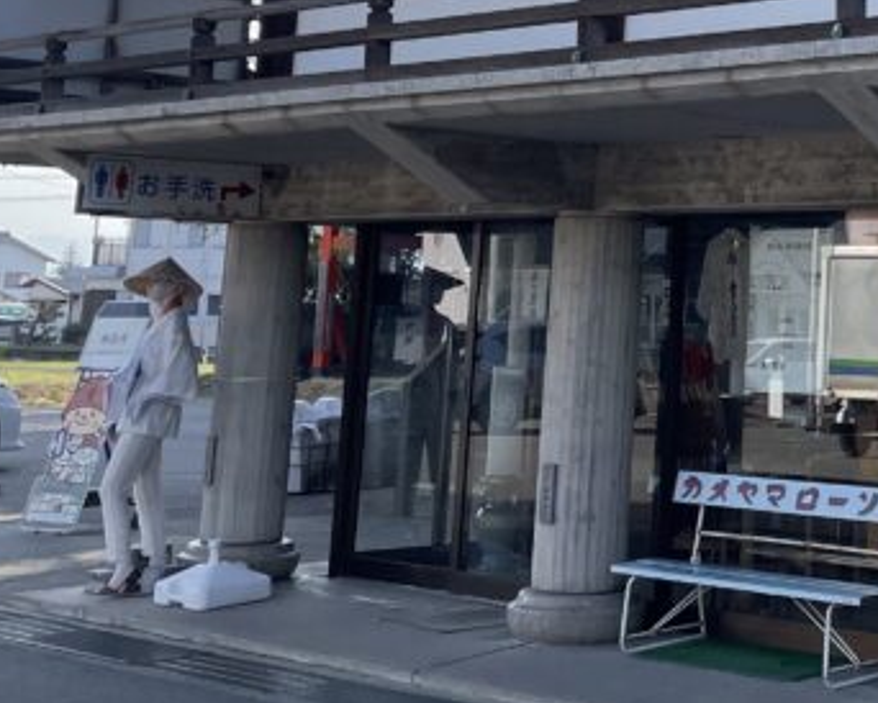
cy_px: -64
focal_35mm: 76
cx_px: 945
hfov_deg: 23.6
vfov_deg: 19.4
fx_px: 1976
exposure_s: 1/3300
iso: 32
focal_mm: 4.2
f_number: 1.6
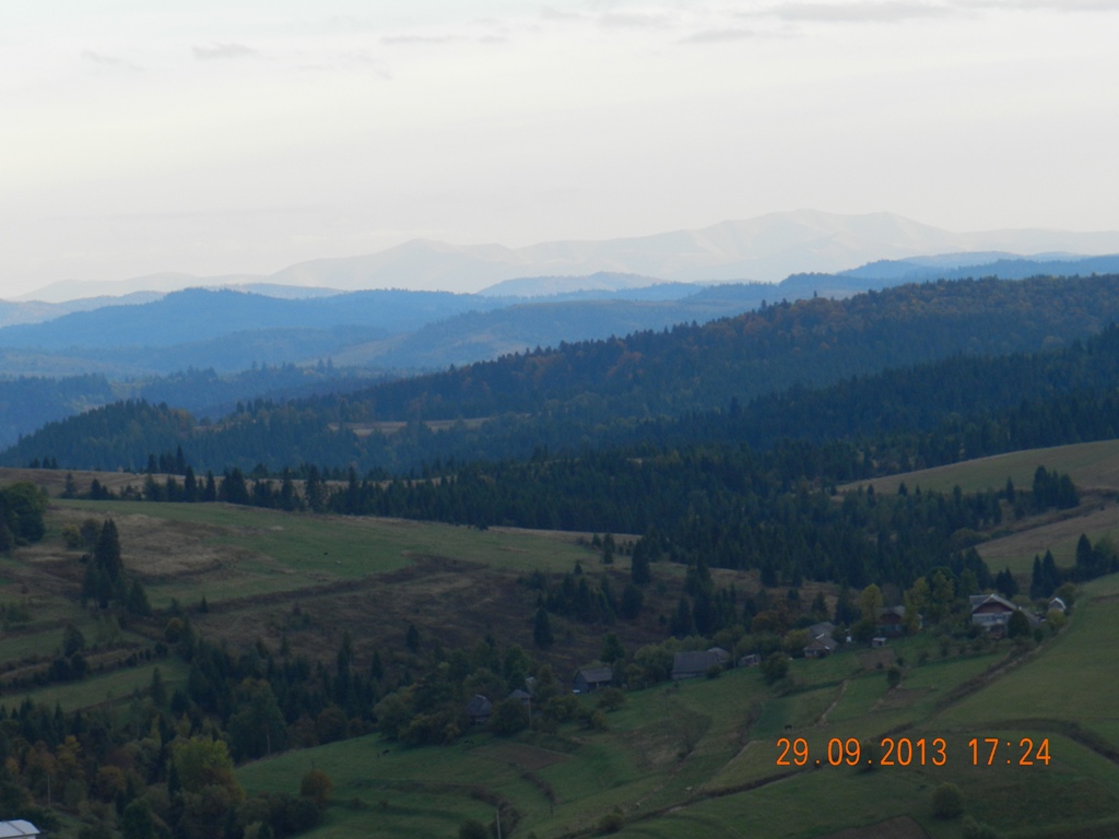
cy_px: 420
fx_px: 6174
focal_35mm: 191
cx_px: 560
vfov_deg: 7.8
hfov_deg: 10.4
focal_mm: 34
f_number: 5.5
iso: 160
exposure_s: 1/125
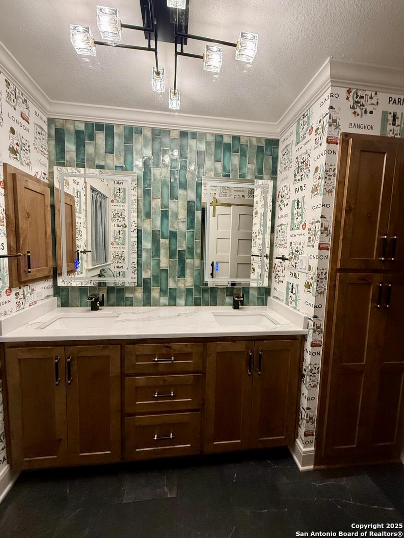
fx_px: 218
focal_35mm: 14
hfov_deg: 85.7
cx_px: 202
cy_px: 269
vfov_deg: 102.1
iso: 320
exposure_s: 1/120
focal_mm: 2.22
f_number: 2.2
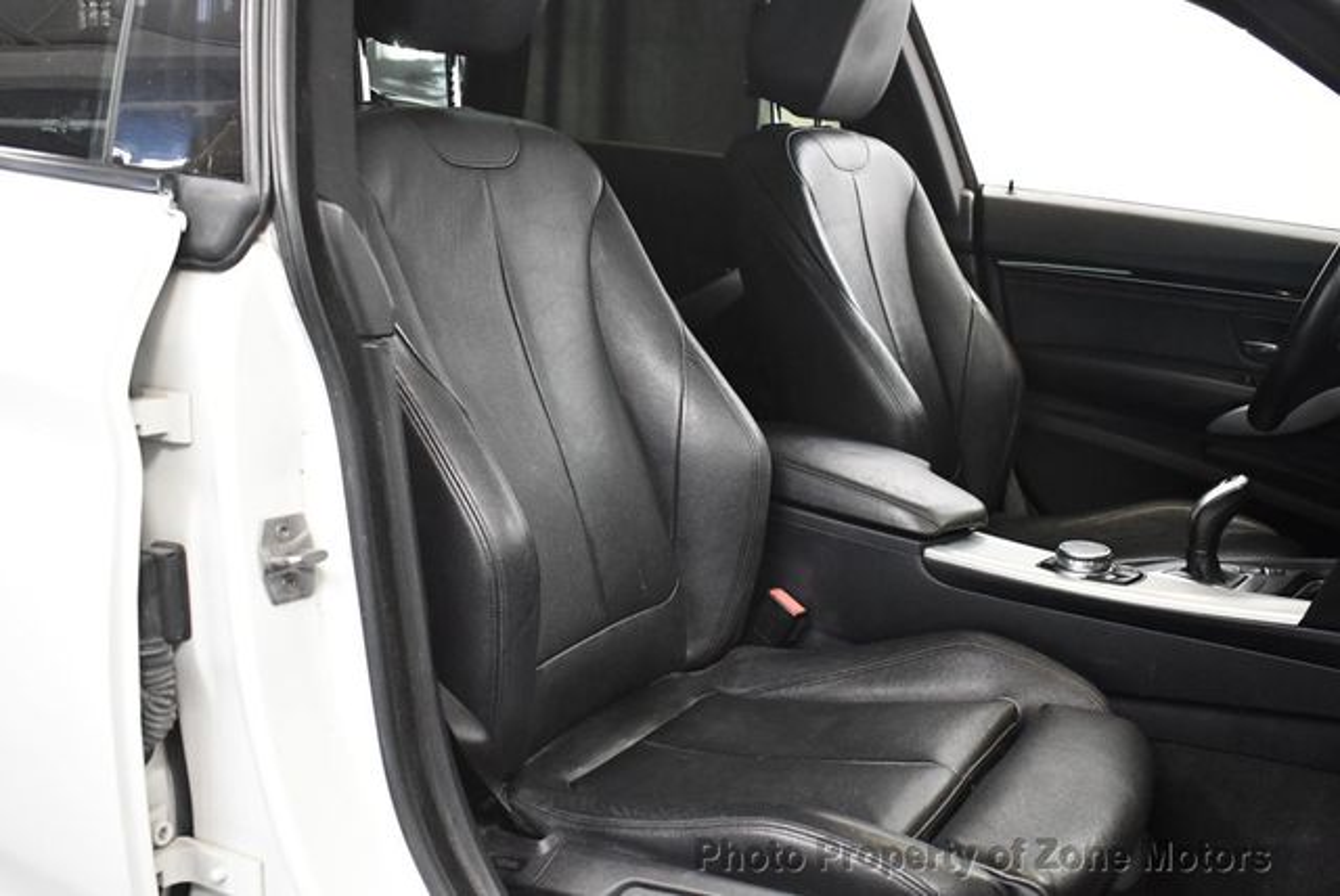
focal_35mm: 36
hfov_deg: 53.1
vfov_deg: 36.9
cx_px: 670
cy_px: 448
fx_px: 1341
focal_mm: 18
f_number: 3.5
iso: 3200
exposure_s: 1/125
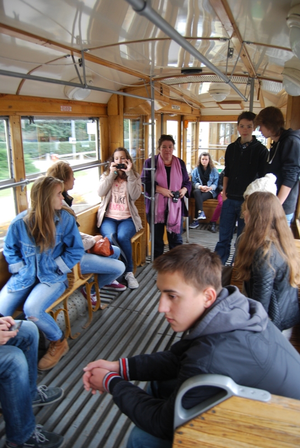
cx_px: 150
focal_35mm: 27
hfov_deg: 48.1
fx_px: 336
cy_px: 224
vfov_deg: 67.3
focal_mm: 18
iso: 200
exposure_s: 1/40
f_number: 3.5
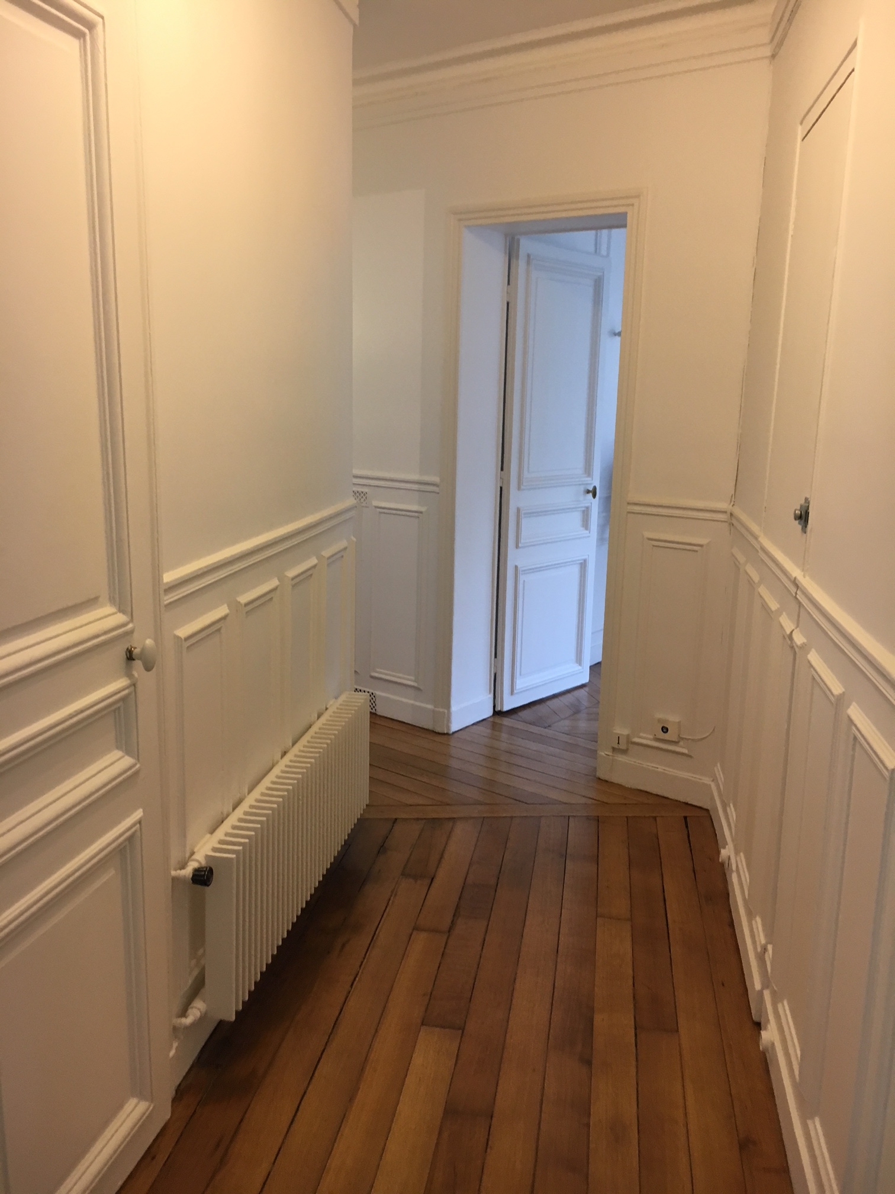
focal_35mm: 29
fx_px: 1000
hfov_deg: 48.2
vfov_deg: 61.7
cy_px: 597
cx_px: 448
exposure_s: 1/33
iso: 125
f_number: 2.2
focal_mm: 4.15
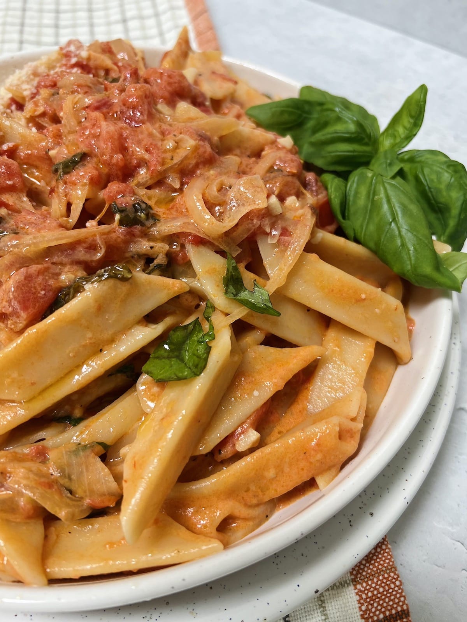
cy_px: 311
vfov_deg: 67.3
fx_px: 468
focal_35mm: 26
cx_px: 234
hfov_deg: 53.1
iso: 125
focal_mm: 5.7
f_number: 1.5
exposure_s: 1/121
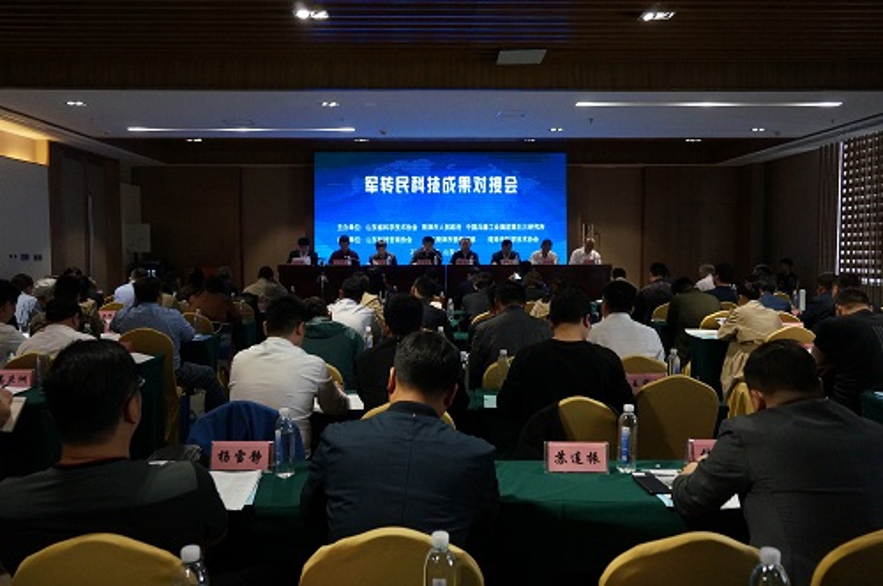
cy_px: 293
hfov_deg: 64.6
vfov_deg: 45.6
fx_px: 698
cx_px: 442
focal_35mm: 28
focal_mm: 19
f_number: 4
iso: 2000
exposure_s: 1/160
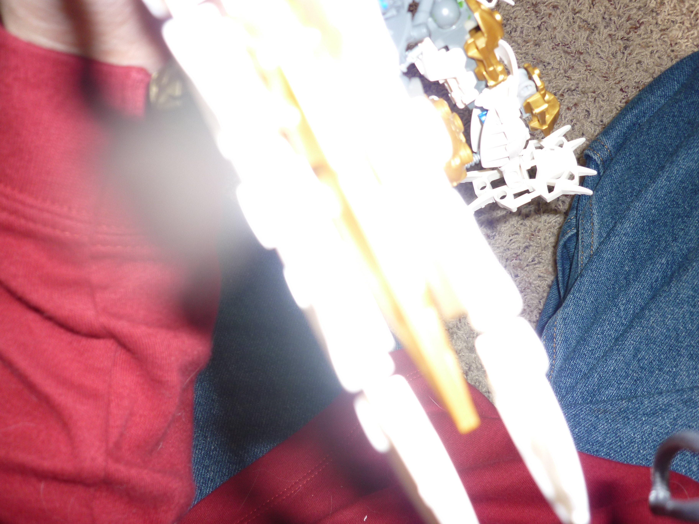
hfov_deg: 55.4
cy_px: 262
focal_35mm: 33
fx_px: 666
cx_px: 350
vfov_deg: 42.9
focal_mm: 5.5
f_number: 2.8
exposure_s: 1/60
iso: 100
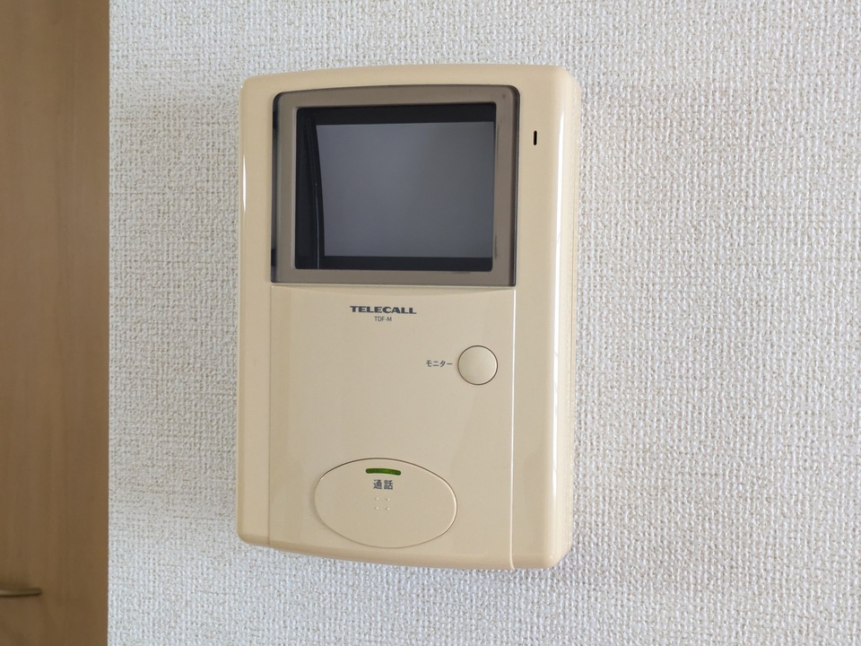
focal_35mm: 51
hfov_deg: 37.5
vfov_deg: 28.6
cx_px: 430
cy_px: 323
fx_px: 1269
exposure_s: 1/60
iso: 440
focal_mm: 5.43
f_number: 1.89
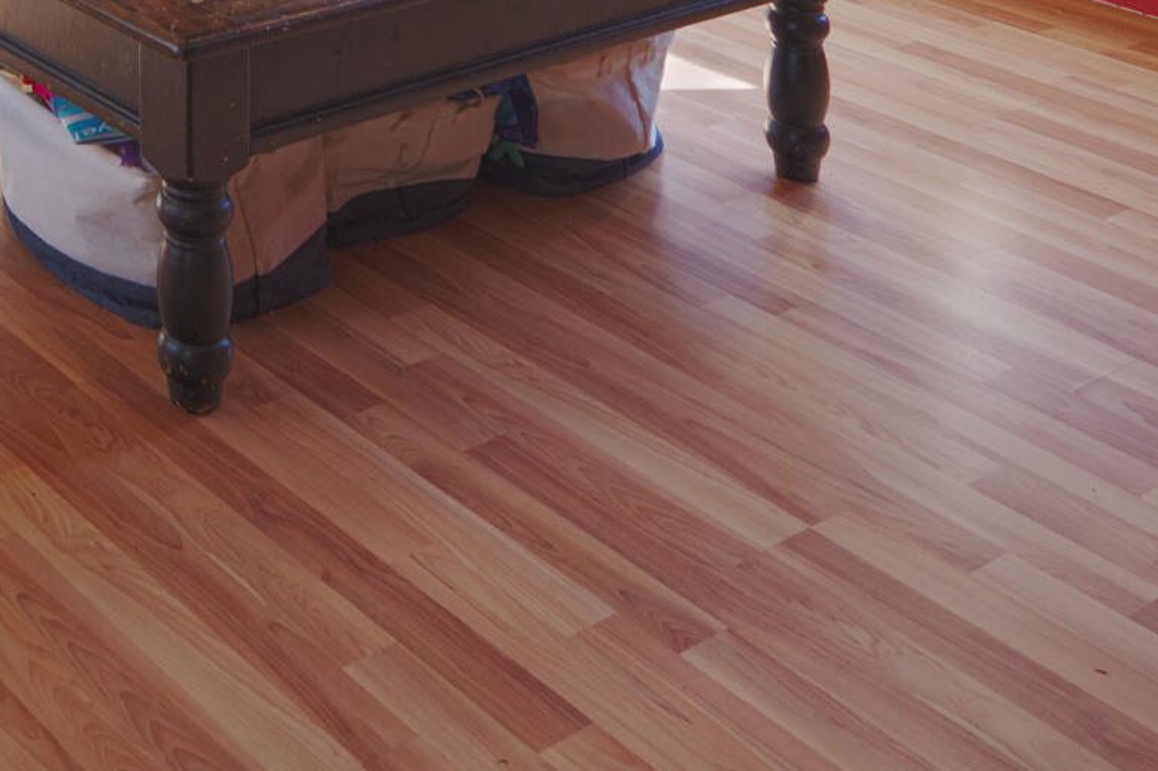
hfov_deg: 30.1
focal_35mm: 60
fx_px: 1927
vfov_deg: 17.9
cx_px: -112
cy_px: -632
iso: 250
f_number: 7.1
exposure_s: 1/30
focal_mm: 15.5
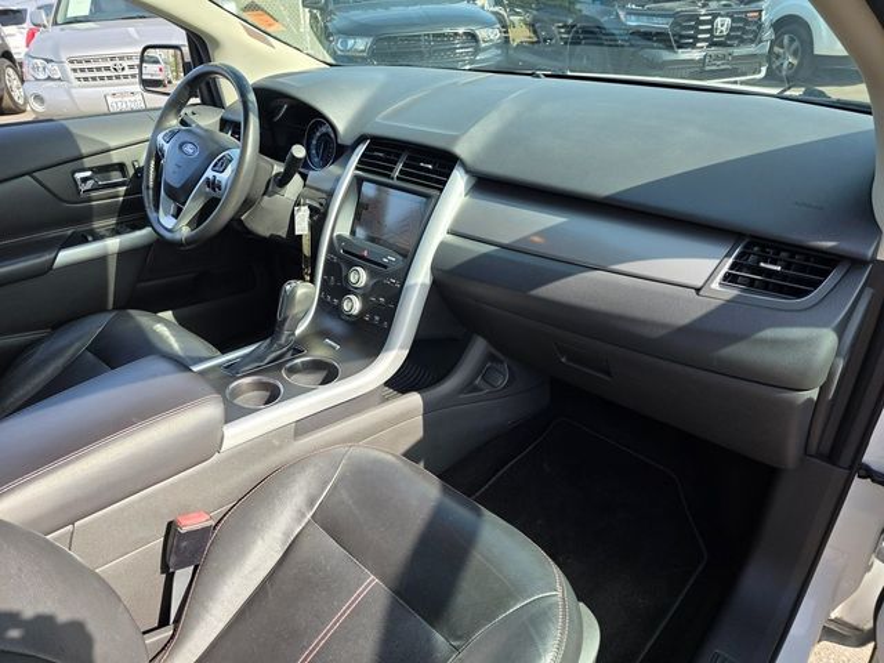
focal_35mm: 23
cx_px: 442
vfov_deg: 58.9
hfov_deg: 73.9
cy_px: 332
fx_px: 587
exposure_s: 1/359
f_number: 1.7
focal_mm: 6.3
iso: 32
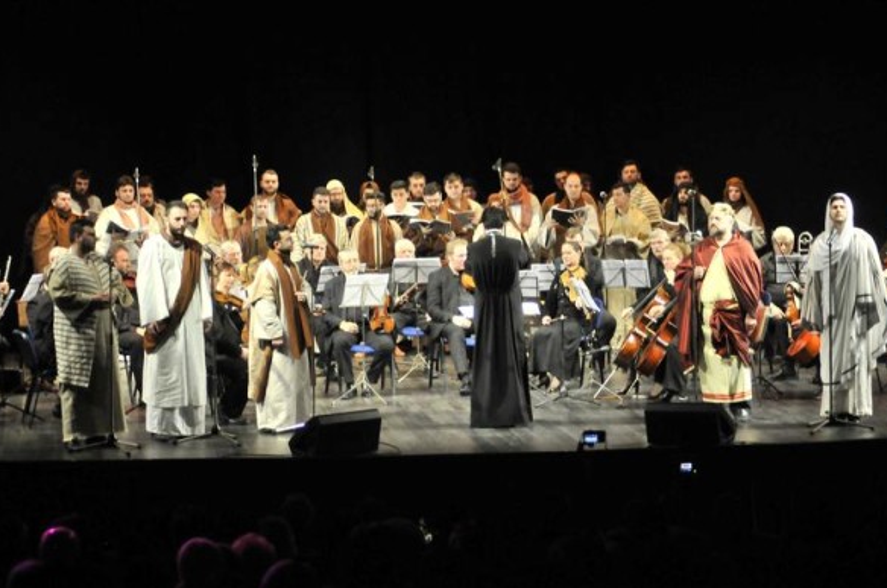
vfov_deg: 9.2
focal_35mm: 148
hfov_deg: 13.9
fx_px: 3640
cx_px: 448
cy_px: 298
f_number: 4
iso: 1600
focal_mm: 90
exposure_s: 1/160
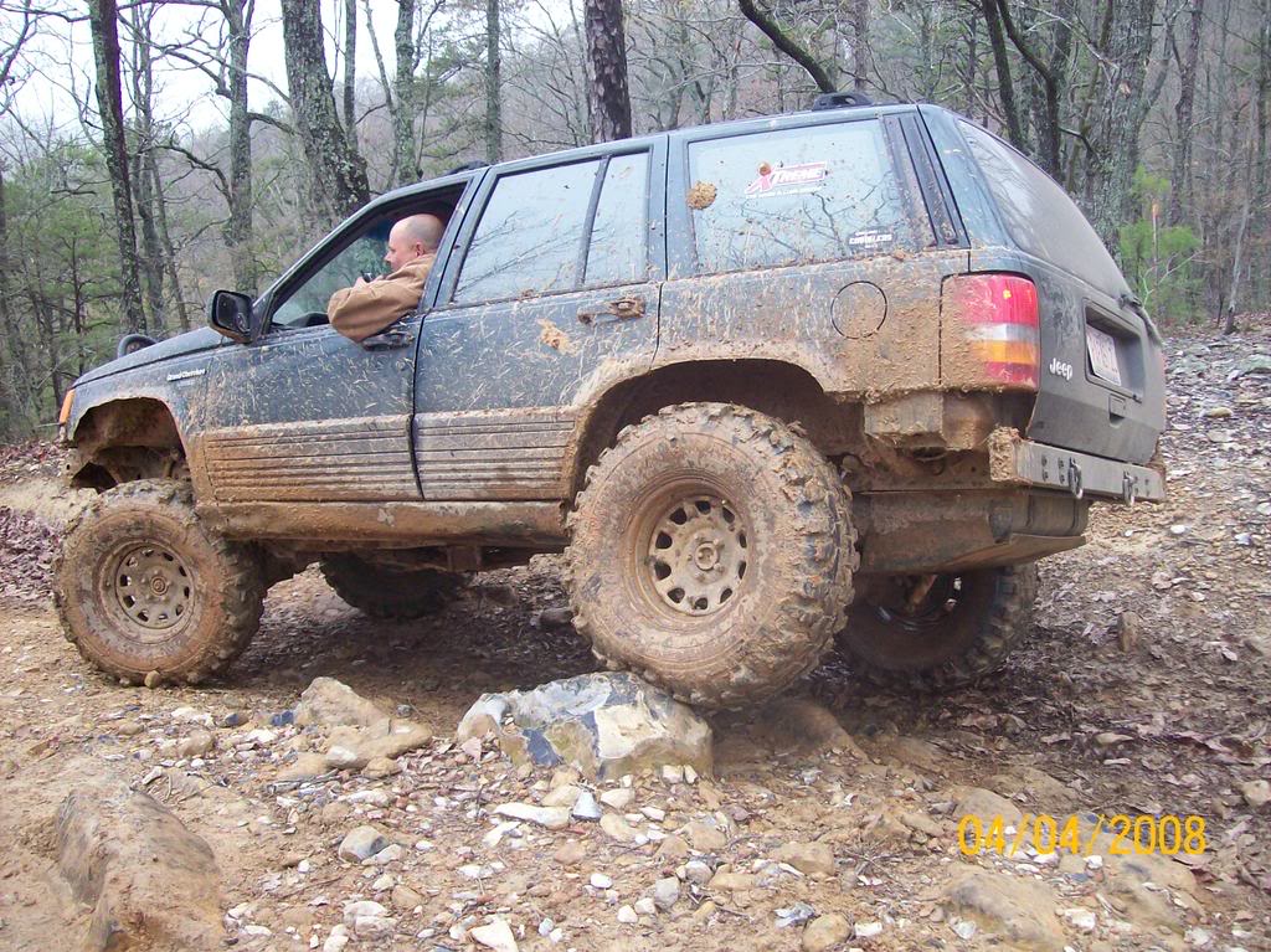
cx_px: 636
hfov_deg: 51.4
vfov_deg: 39.6
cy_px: 476
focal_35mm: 36
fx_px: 1321
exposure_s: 1/184
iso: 80
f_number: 2.7
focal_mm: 6
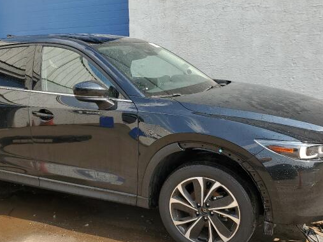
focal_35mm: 41
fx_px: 382
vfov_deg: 35.0
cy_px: 143
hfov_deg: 45.7
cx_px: 140
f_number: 1.5
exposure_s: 1/1000
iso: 50
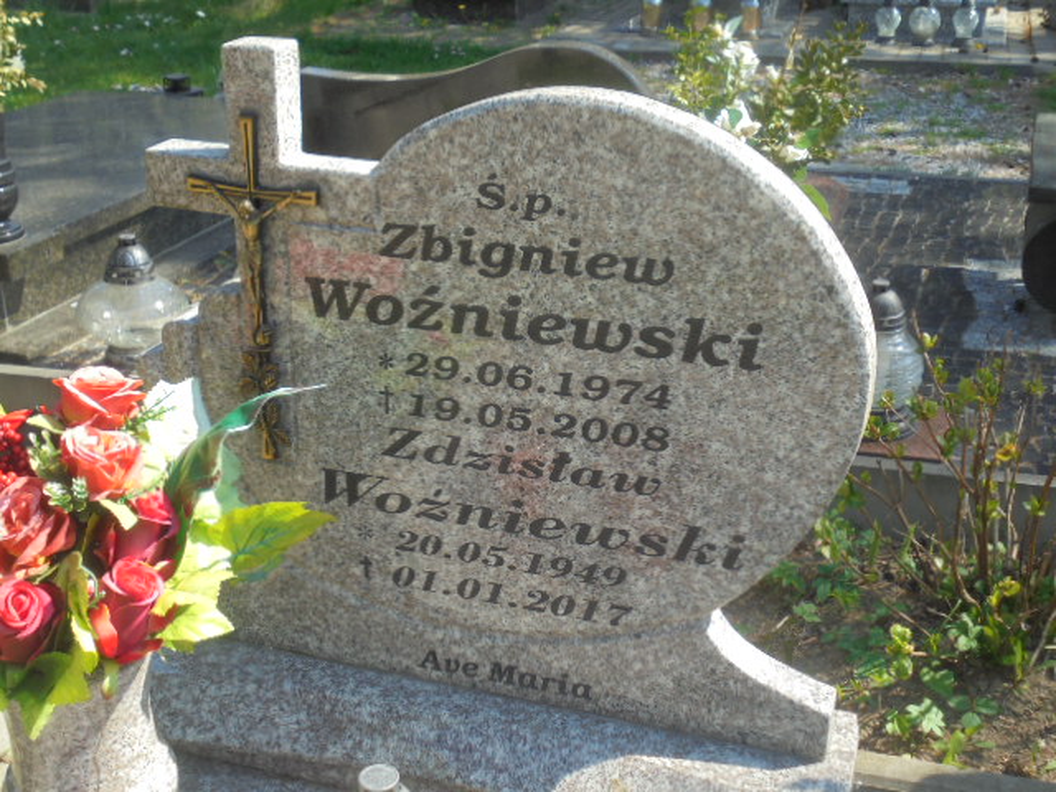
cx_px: 528
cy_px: 396
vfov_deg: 33.6
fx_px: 1312
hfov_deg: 43.9
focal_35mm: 43
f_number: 4.5
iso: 100
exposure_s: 1/200
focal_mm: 7.8
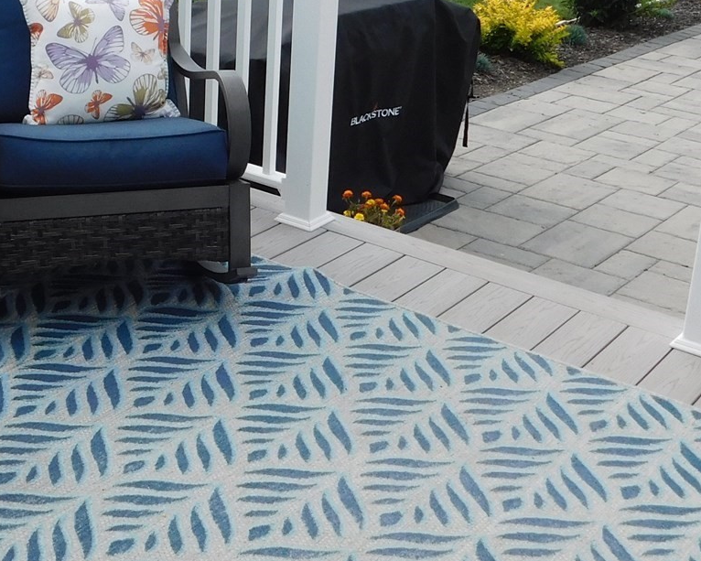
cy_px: 194
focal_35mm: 60
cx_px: 202
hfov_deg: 31.1
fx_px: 1245
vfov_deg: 25.3
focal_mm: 4
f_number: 3
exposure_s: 1/1000
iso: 125
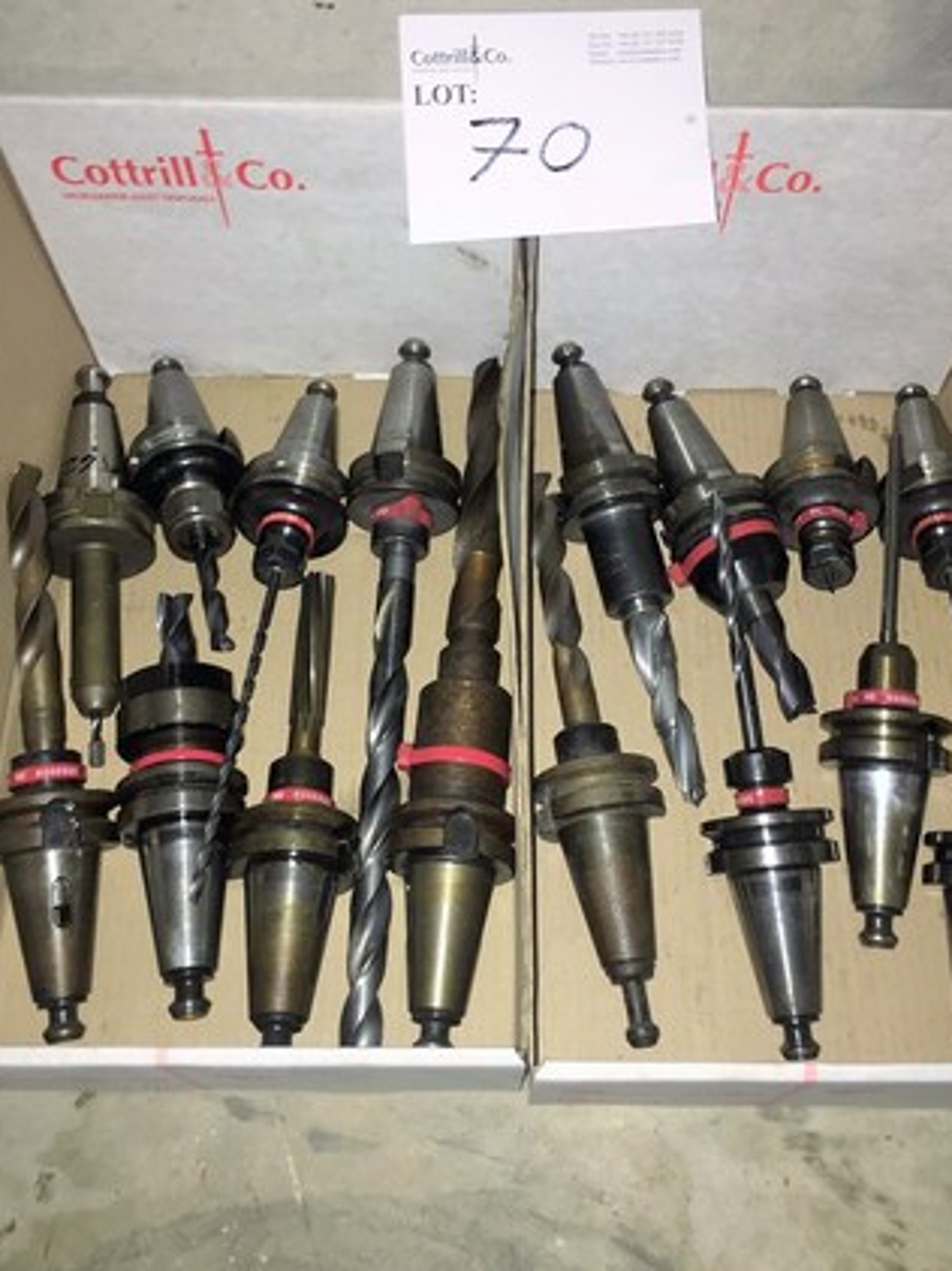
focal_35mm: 33
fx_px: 1211
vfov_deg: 55.4
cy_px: 626
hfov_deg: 42.9
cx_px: 497
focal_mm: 4.15
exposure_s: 1/17
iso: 50
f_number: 2.2
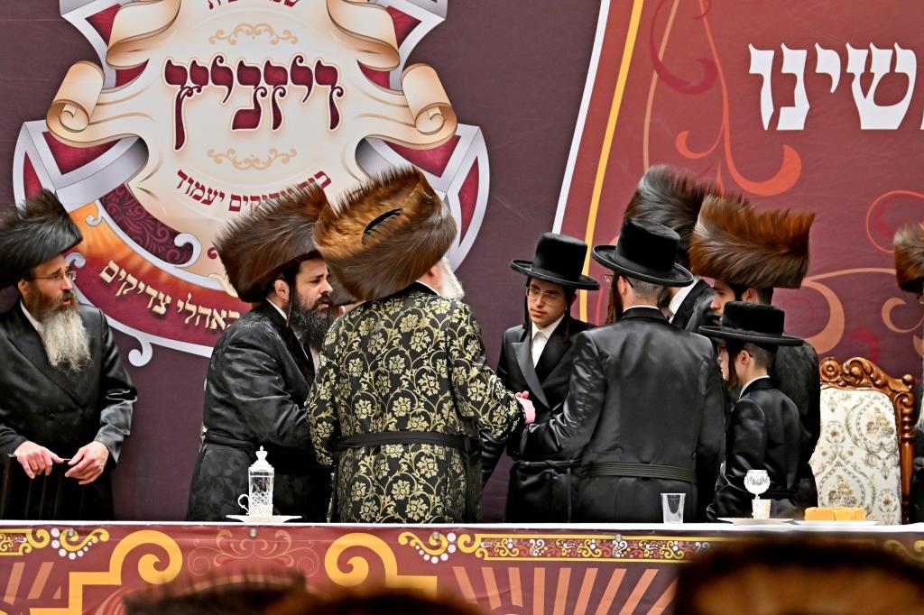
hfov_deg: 11.0
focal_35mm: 187
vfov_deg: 7.3
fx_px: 4798
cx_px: 462
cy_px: 308
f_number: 2.8
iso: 640
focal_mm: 125
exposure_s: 1/800
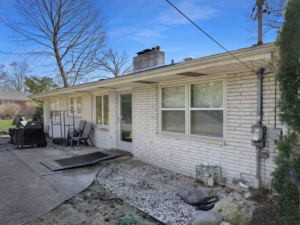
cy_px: 112
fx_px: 208
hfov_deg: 71.6
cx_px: 150
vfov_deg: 56.8
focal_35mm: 24
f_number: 1.78
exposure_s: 1/2907
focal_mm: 6.76
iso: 80
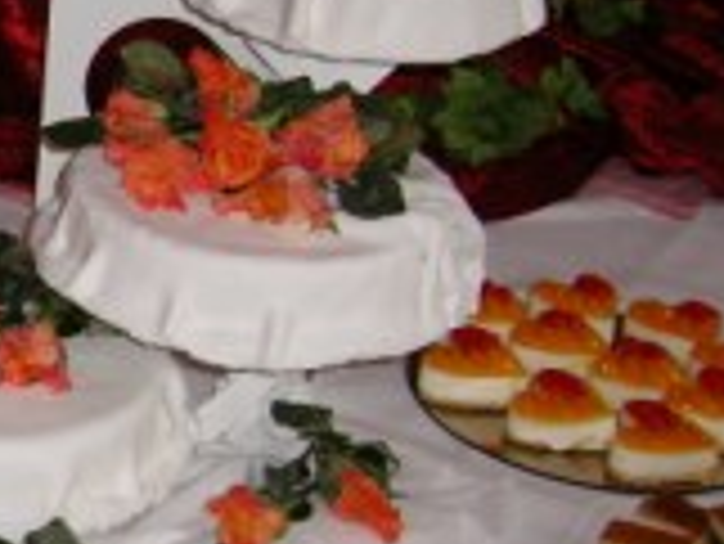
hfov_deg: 18.2
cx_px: -234
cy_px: 76
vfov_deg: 14.7
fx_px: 2093
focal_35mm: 100
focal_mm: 60
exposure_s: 1/60
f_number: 2.8
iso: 100
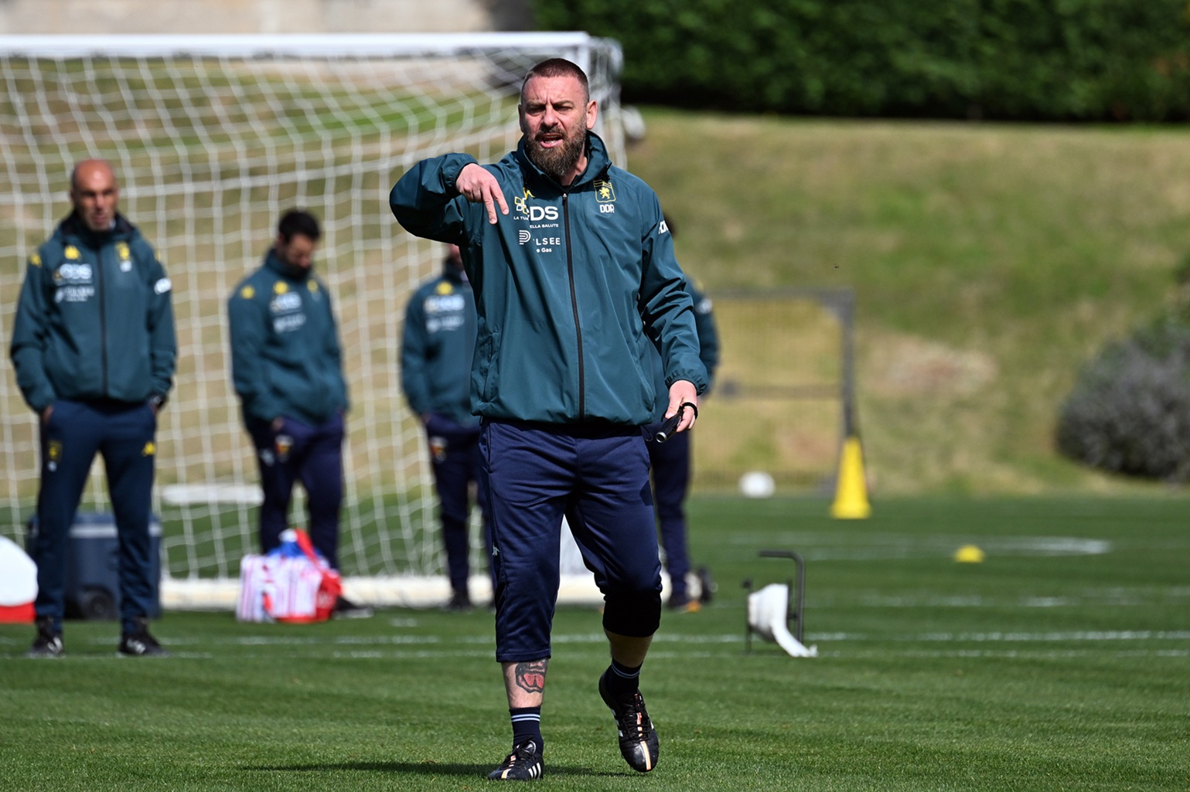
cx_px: 595
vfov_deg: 2.3
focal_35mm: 600
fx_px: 19826
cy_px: 396
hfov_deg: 3.4
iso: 500
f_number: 5.6
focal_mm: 400
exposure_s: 1/3200
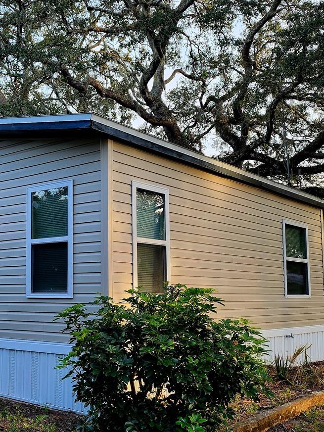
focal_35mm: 44
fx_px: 549
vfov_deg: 42.9
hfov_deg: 32.1
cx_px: 71
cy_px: 240
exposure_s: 1/286
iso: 50
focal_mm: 5
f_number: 1.8
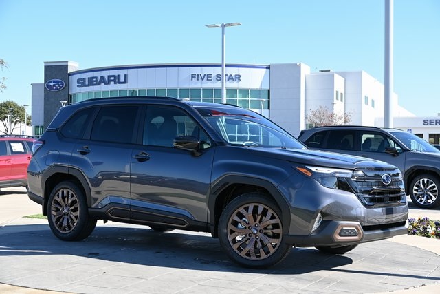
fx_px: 642
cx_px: 220
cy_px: 147
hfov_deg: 37.8
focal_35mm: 52
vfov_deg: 25.8
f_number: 5.6
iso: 110
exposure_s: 1/250
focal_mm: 35
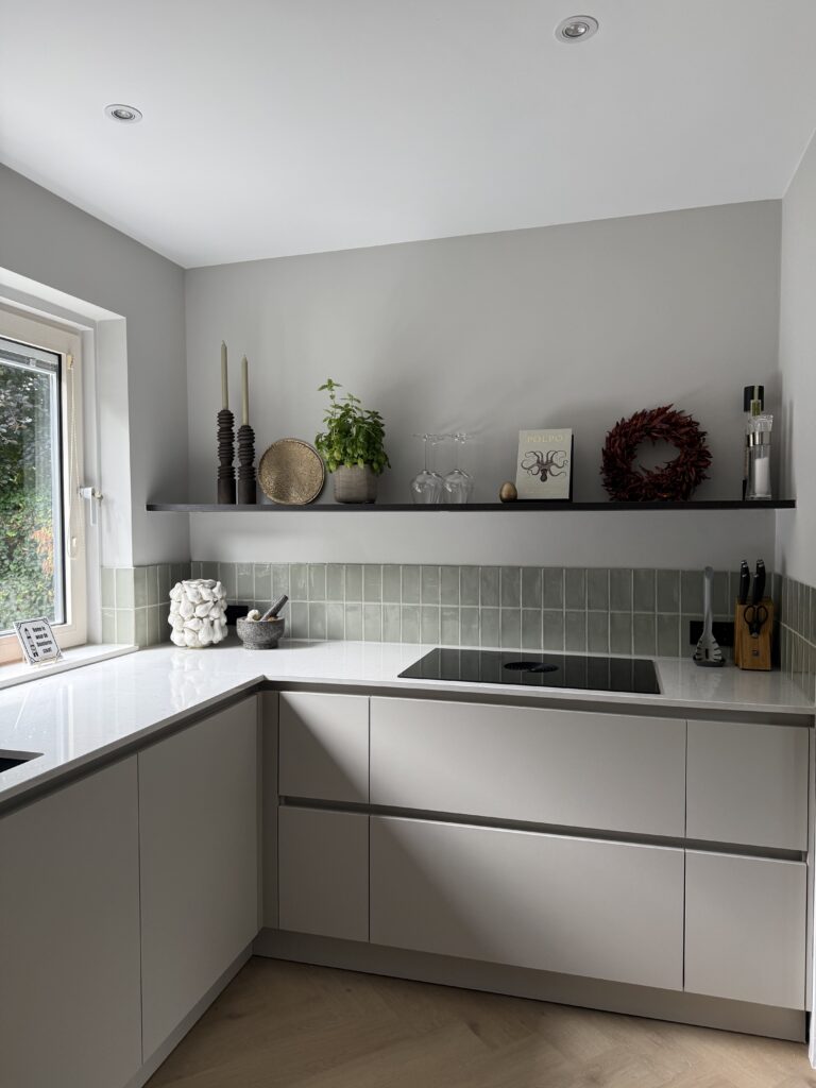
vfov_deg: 71.6
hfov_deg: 56.8
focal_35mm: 24
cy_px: 544
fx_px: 754
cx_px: 408
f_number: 1.78
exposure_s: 1/232
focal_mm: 6.76
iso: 125
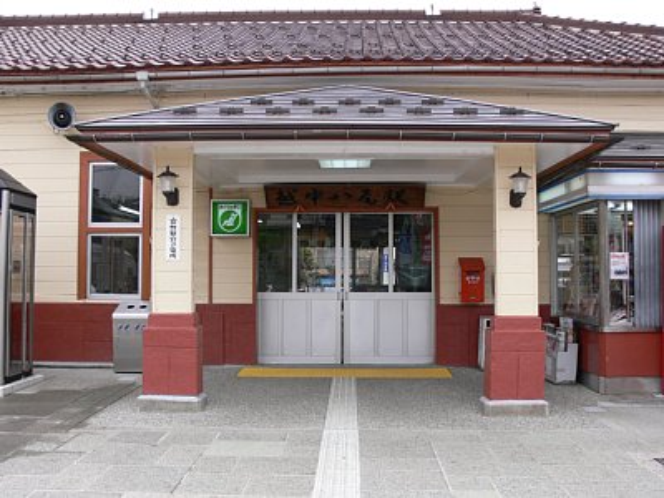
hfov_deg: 52.6
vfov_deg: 40.7
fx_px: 671
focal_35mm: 35
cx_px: 332
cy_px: 249
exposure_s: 1/80
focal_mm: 7.4
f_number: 4
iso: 80
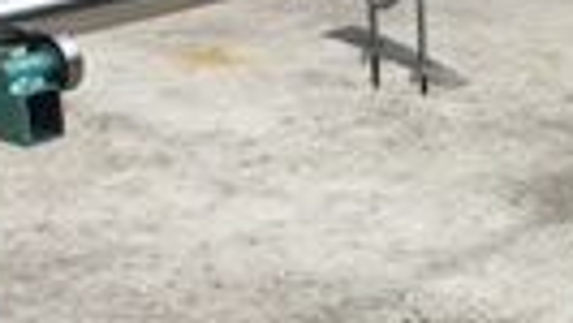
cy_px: 375
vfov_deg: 9.8
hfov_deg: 17.2
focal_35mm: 122
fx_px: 1855
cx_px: 560
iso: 25
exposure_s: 1/1404
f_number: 2.4
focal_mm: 3.3
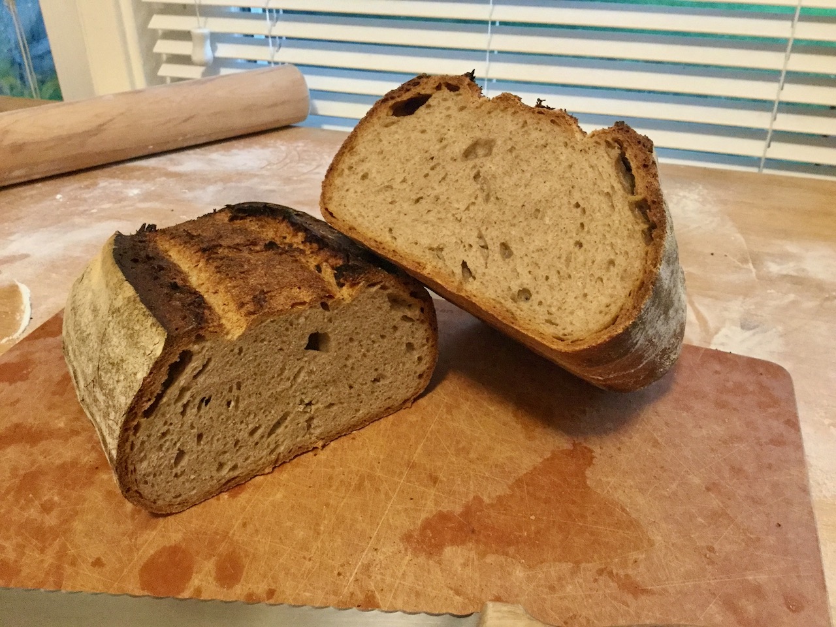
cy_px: 314
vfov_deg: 45.4
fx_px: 749
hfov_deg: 58.4
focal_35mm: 31
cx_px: 418
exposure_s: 1/17
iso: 200
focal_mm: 3.3
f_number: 2.4
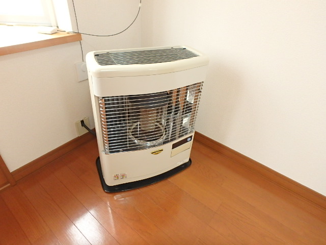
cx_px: 163
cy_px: 122
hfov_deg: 79.0
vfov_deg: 63.4
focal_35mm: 21
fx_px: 198
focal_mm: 3.7
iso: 400
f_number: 3.5
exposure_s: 1/30
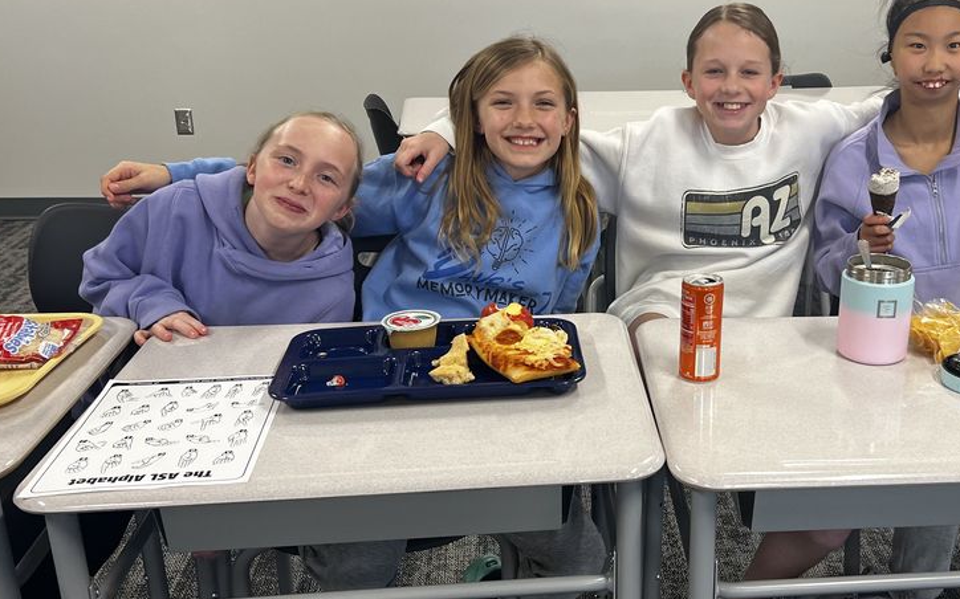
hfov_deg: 49.5
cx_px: 639
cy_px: 281
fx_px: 1020
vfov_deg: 32.7
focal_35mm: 39
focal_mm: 5.7
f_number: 1.5
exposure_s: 1/100
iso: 125
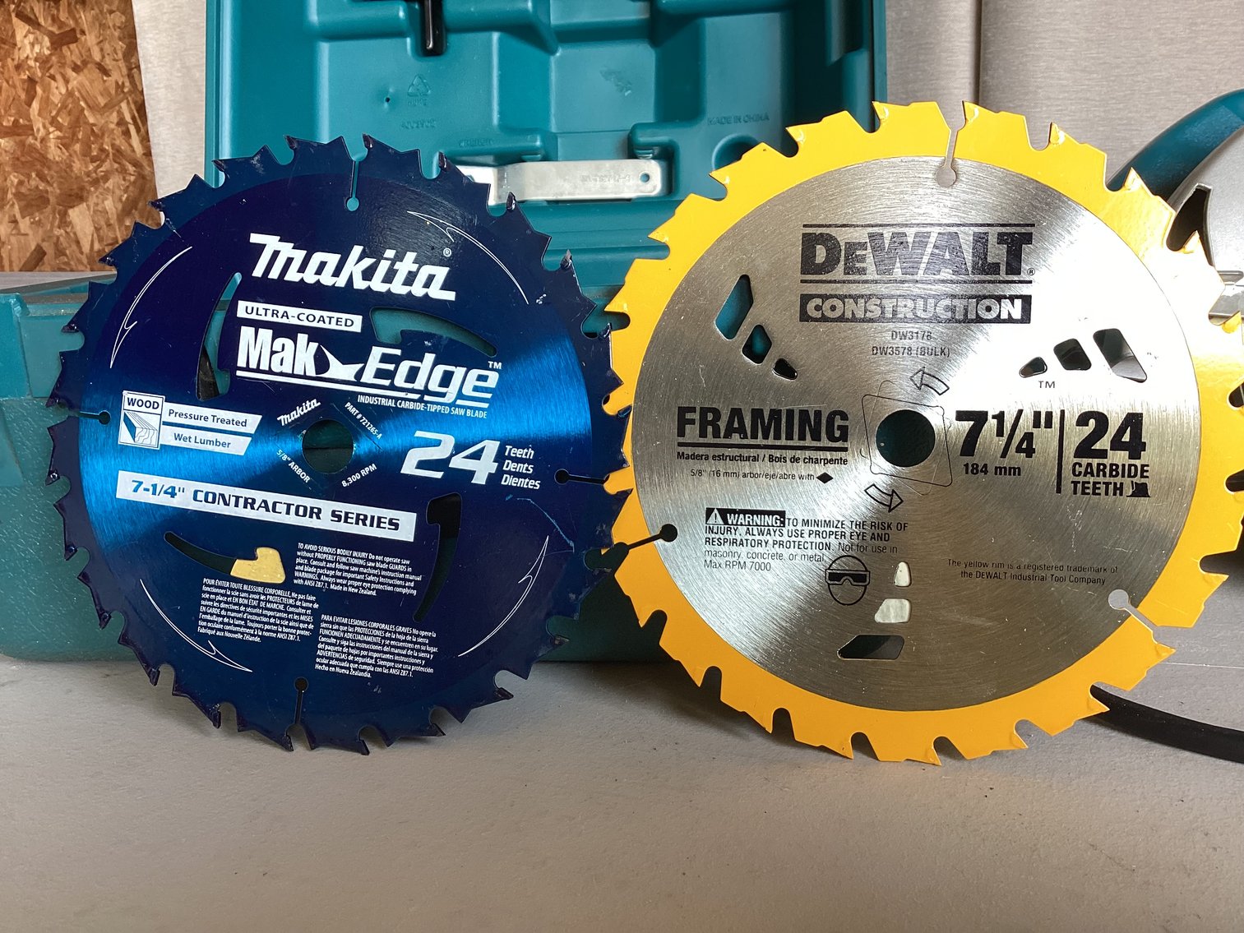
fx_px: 1114
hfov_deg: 58.3
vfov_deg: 45.4
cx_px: 622
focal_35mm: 31
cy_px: 466
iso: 64
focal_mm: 3.3
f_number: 2.4
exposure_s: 1/60
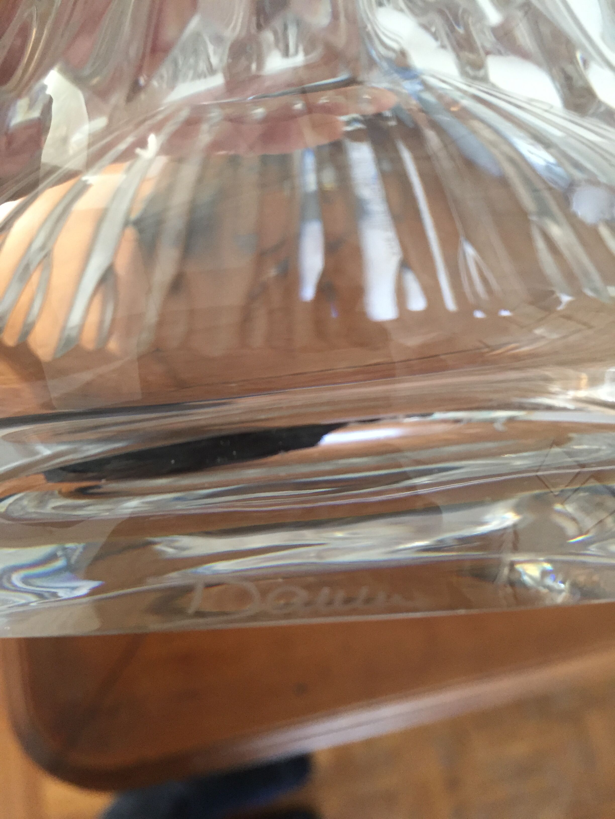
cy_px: 410
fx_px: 687
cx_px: 308
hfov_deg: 48.2
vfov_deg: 61.7
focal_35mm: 29
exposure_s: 1/33
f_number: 2.2
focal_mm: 4.15
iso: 200
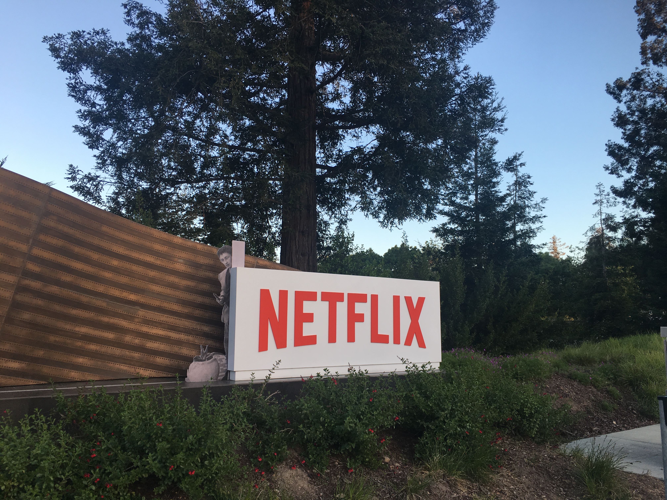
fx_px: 559
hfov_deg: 61.7
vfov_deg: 48.2
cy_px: 250
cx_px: 334
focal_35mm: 29
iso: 25
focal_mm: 4.15
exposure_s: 1/191
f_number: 2.2
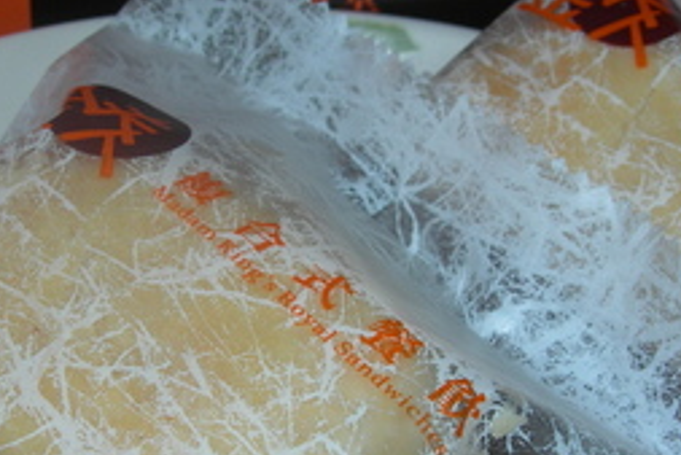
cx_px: 312
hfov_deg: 26.0
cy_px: 300
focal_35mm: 78
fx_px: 1476
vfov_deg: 17.5
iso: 50
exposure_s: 1/60.1
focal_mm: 7.8
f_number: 4.8
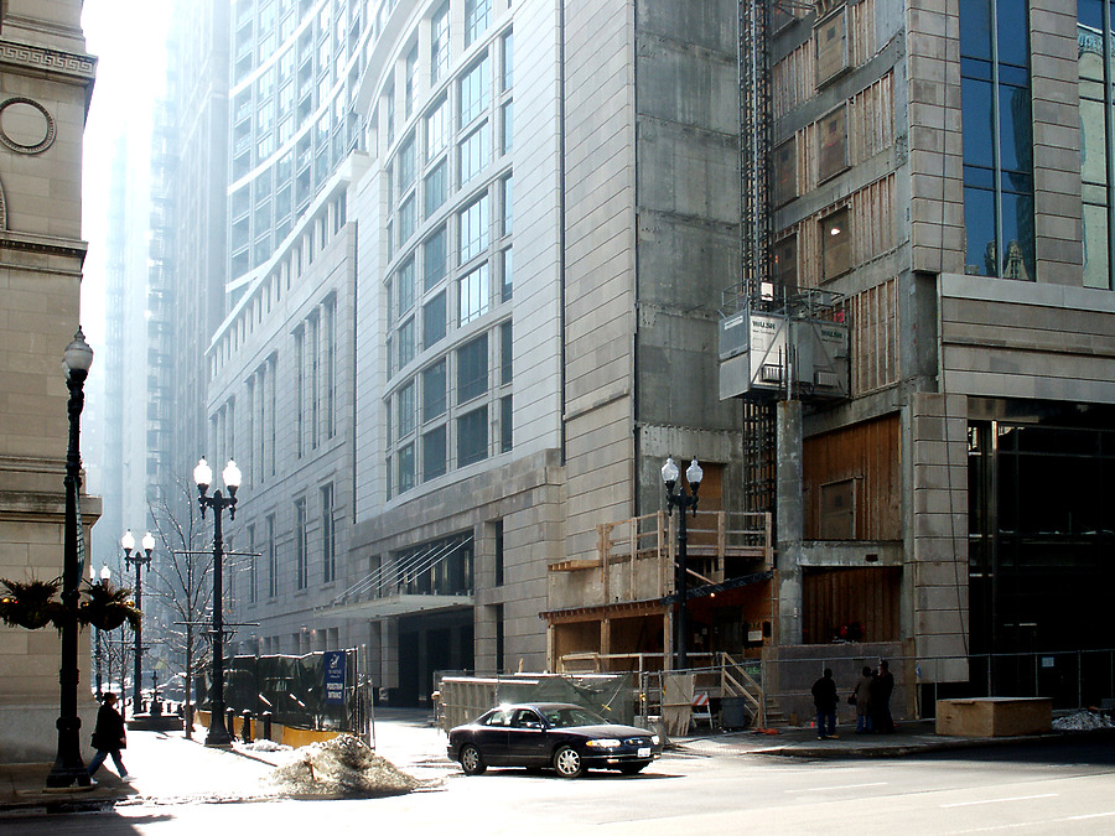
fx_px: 1127
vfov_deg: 40.7
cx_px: 558
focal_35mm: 35
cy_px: 418
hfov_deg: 52.6
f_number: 6.7
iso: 64
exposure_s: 1/90
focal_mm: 7.18
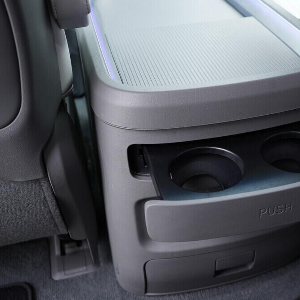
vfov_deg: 36.1
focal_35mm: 47
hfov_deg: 35.6
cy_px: 149
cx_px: 204
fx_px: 461
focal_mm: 24
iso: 400
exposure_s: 1/40
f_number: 2.8
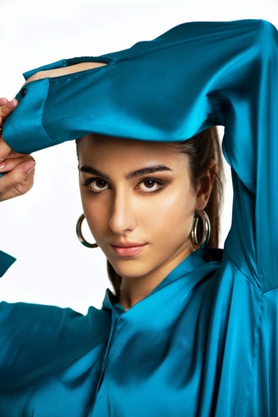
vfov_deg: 19.5
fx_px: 1216
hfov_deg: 13.0
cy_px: 208
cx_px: 139
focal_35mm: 105
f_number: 3
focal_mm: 105
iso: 100
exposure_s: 1/125
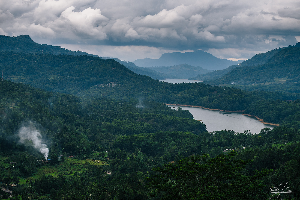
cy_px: 100
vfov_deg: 19.5
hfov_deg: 28.8
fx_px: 583
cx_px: 150
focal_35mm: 70
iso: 100
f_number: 6.3
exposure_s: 1/320
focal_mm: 70
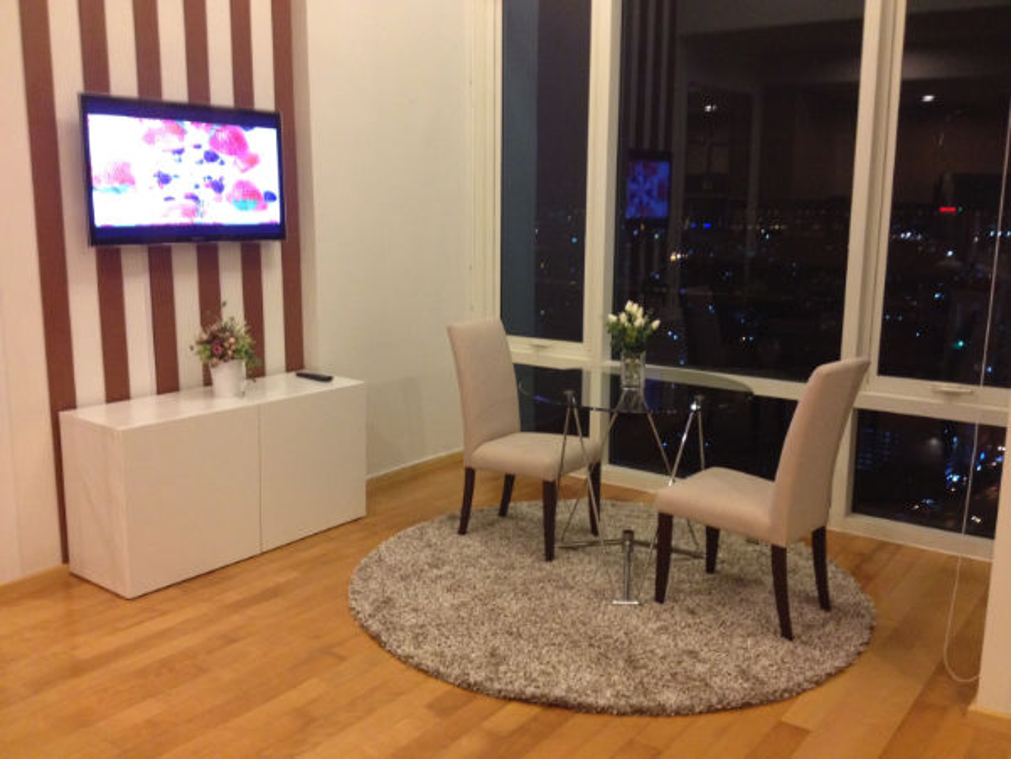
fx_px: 1022
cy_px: 380
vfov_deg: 40.7
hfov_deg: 52.6
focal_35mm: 35
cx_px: 506
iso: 320
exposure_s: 1/20
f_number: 2.4
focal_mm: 4.28
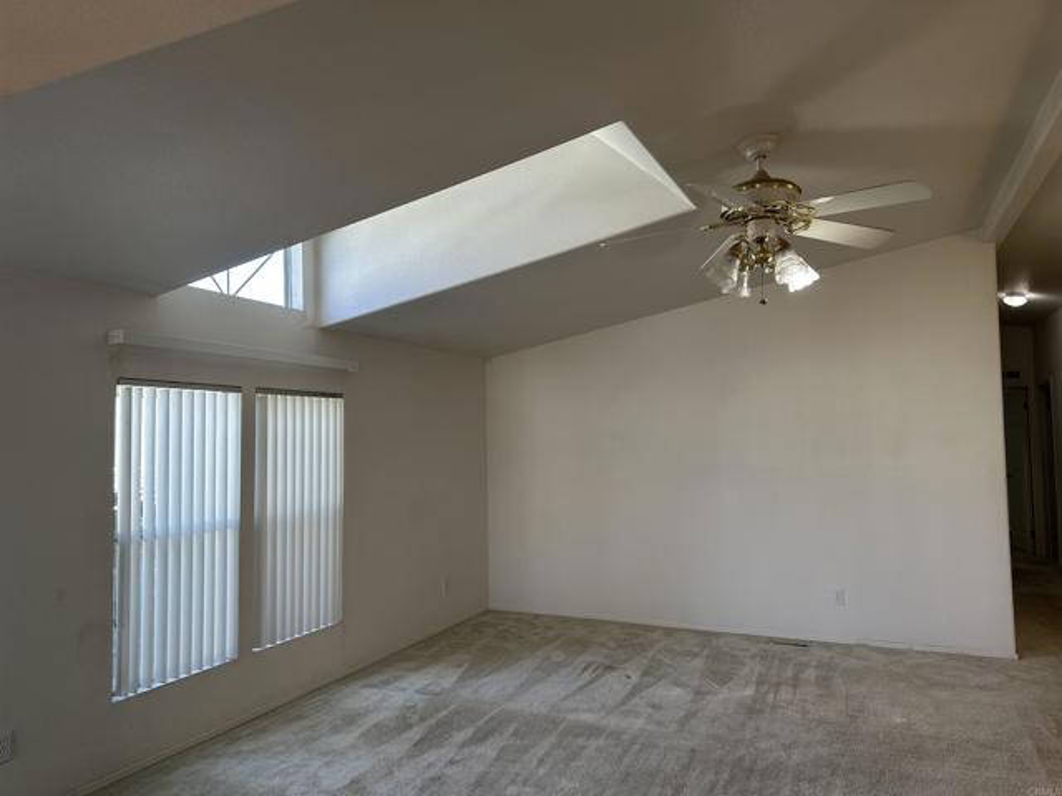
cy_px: 398
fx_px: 736
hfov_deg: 71.6
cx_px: 531
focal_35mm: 24
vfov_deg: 56.8
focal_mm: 6.86
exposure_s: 1/138
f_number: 1.78
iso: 64
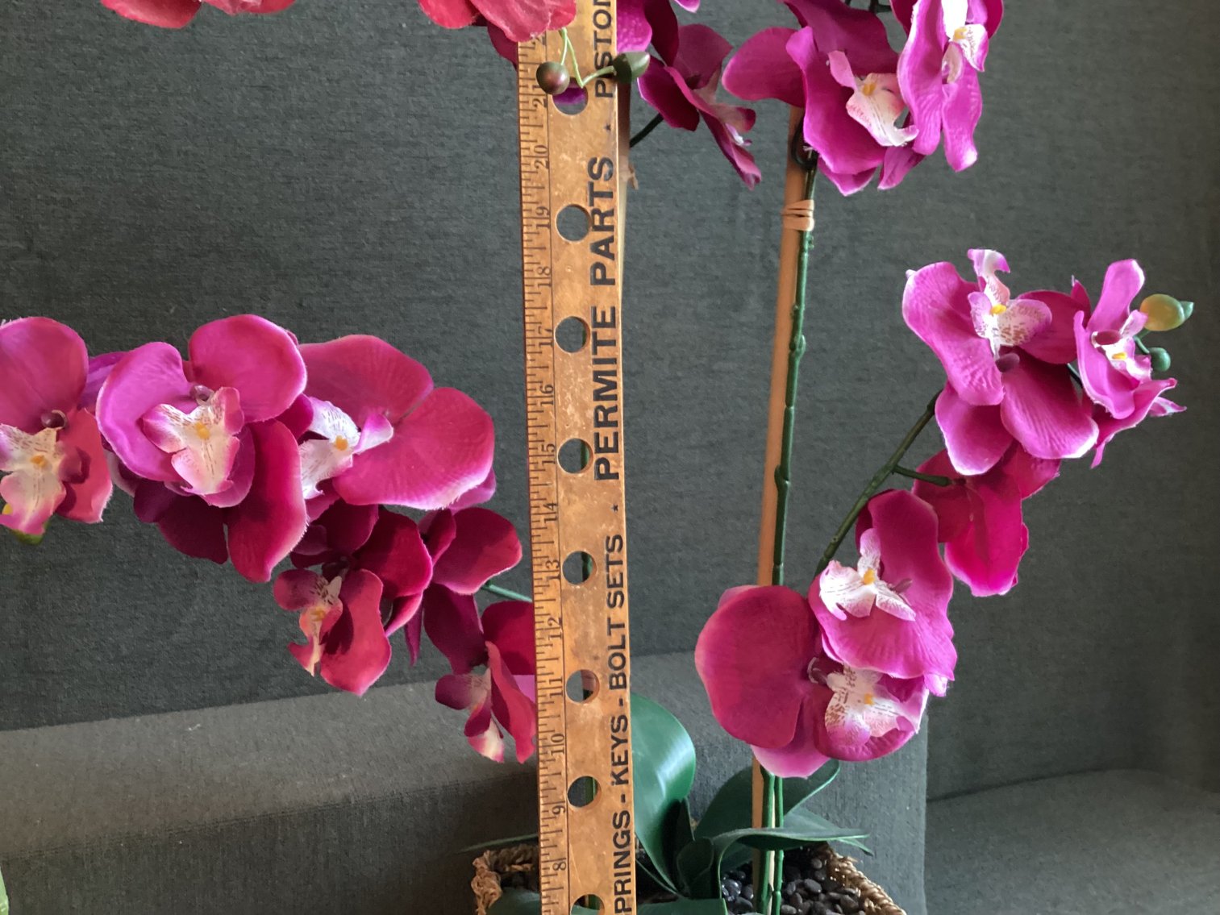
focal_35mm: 31
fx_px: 1093
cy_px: 458
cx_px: 610
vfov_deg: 45.4
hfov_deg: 58.3
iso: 400
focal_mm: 3.3
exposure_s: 1/25
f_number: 2.4
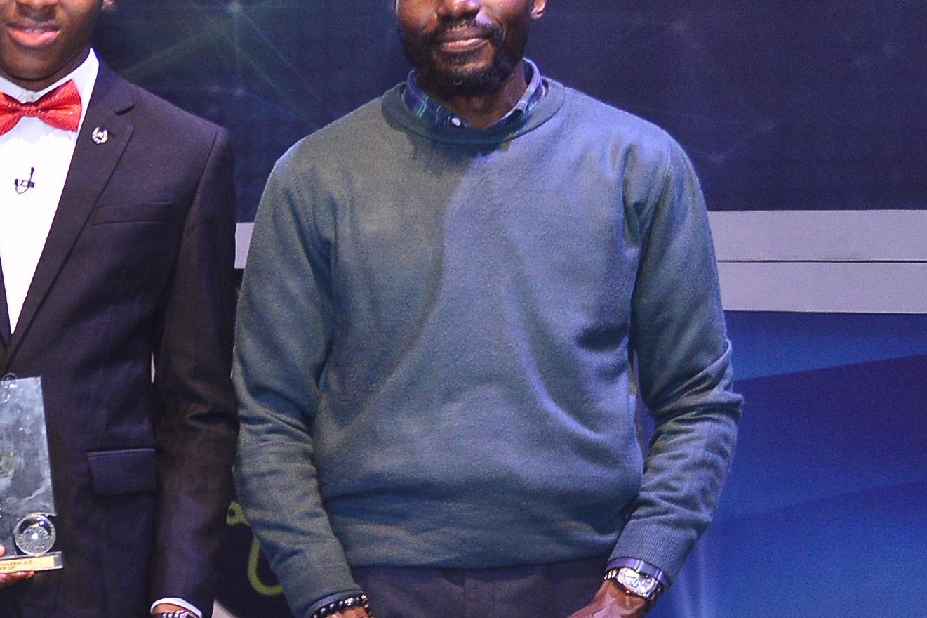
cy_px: 504
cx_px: -613
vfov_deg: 11.1
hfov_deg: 15.0
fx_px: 3166
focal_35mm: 123
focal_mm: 36
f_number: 3.2
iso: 1100
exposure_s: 1/200
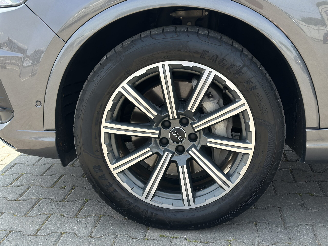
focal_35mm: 48
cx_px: 164
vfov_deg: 30.3
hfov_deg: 39.7
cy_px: 123
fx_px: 455
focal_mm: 6.86
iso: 80
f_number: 1.78
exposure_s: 1/1639
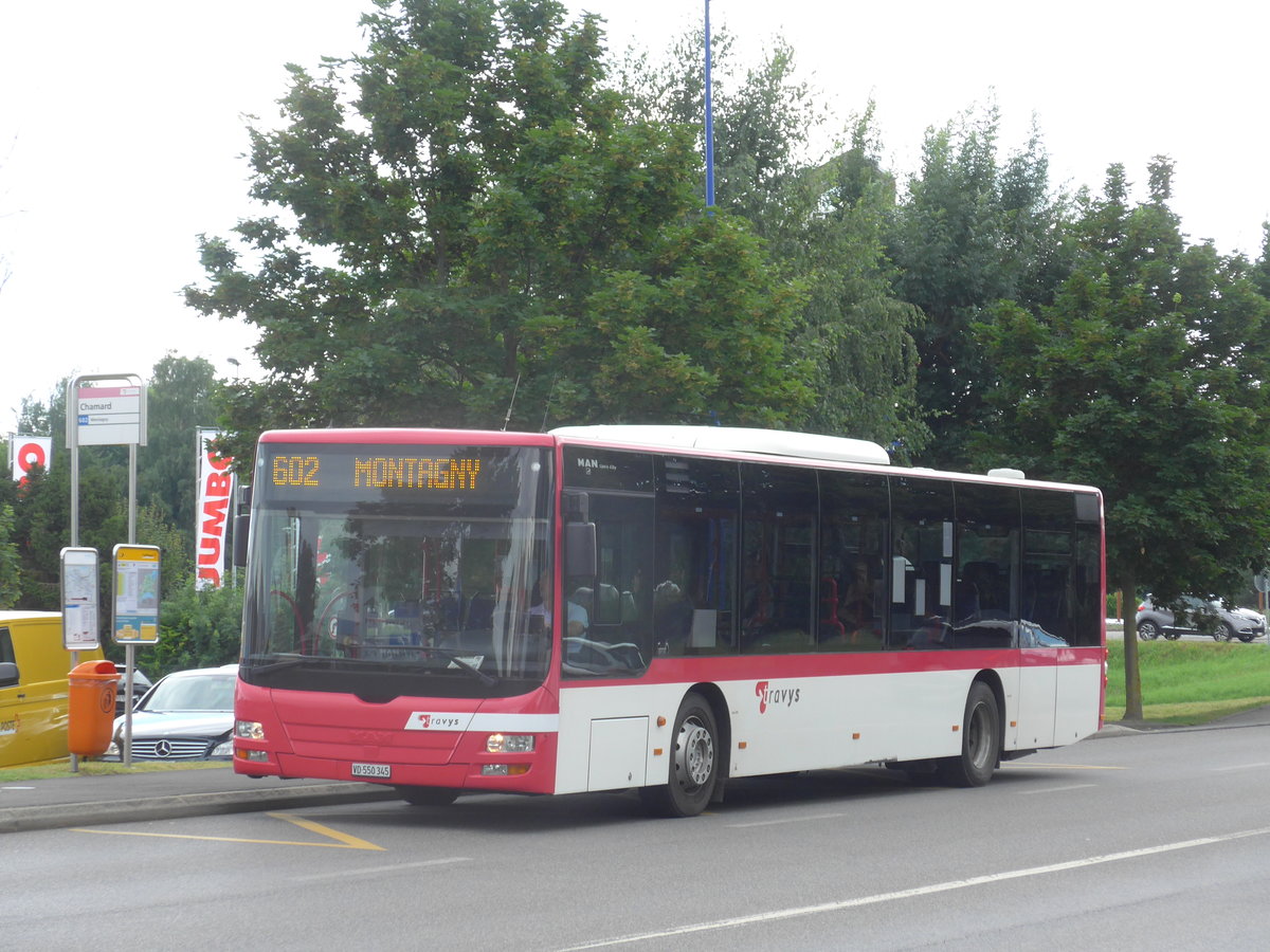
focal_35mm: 103
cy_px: 476
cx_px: 635
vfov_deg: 14.4
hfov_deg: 19.1
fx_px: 3779
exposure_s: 1/200
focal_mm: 20.4
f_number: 4.8
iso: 160
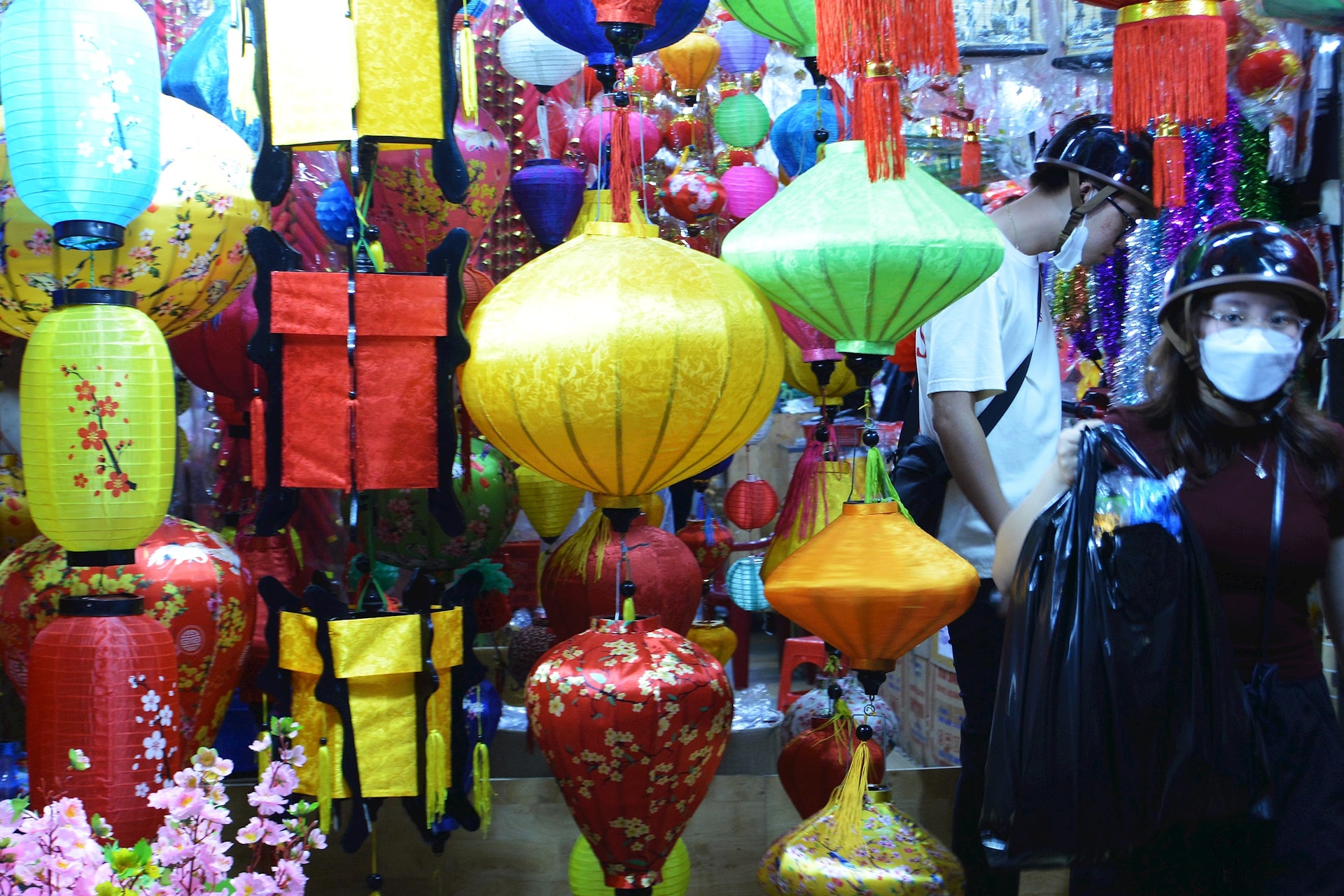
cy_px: 448
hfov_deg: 27.0
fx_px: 2800
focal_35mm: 75
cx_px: 672
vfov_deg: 18.2
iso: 1600
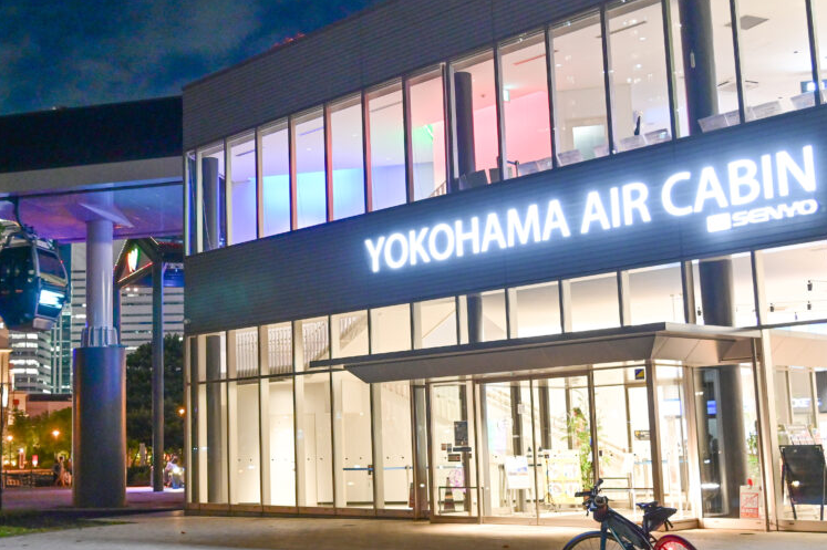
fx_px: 1102
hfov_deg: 40.9
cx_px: 316
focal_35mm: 48
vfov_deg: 28.0
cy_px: 273
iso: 3200
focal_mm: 35
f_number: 4
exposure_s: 1/40
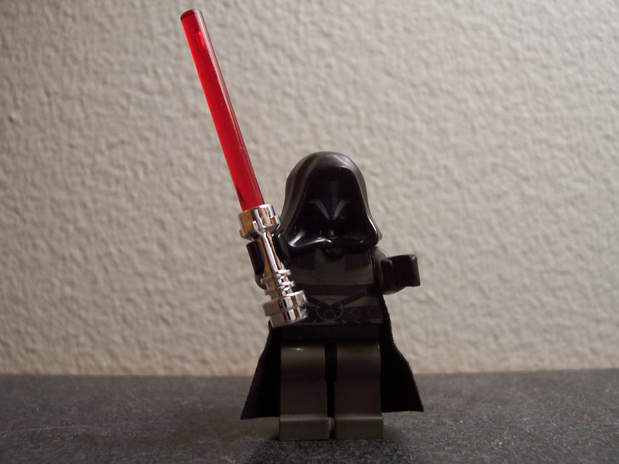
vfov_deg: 38.7
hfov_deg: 50.1
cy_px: 232
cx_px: 310
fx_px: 662
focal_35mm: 37
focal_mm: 5.6
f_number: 2.8
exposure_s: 1/45
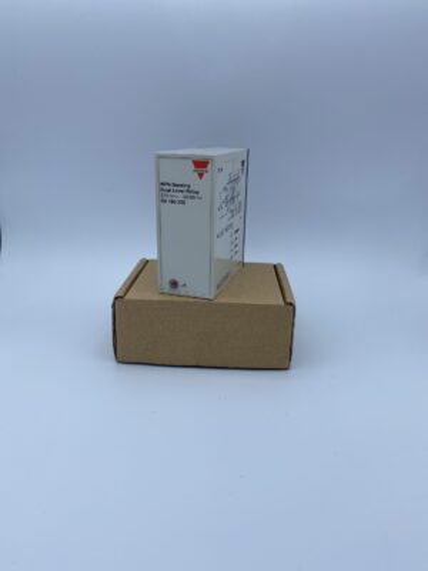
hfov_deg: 53.1
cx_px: 214
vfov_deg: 67.3
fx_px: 429
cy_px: 286
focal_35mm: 26
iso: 32
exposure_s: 1/1629
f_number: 1.8
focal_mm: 4.25
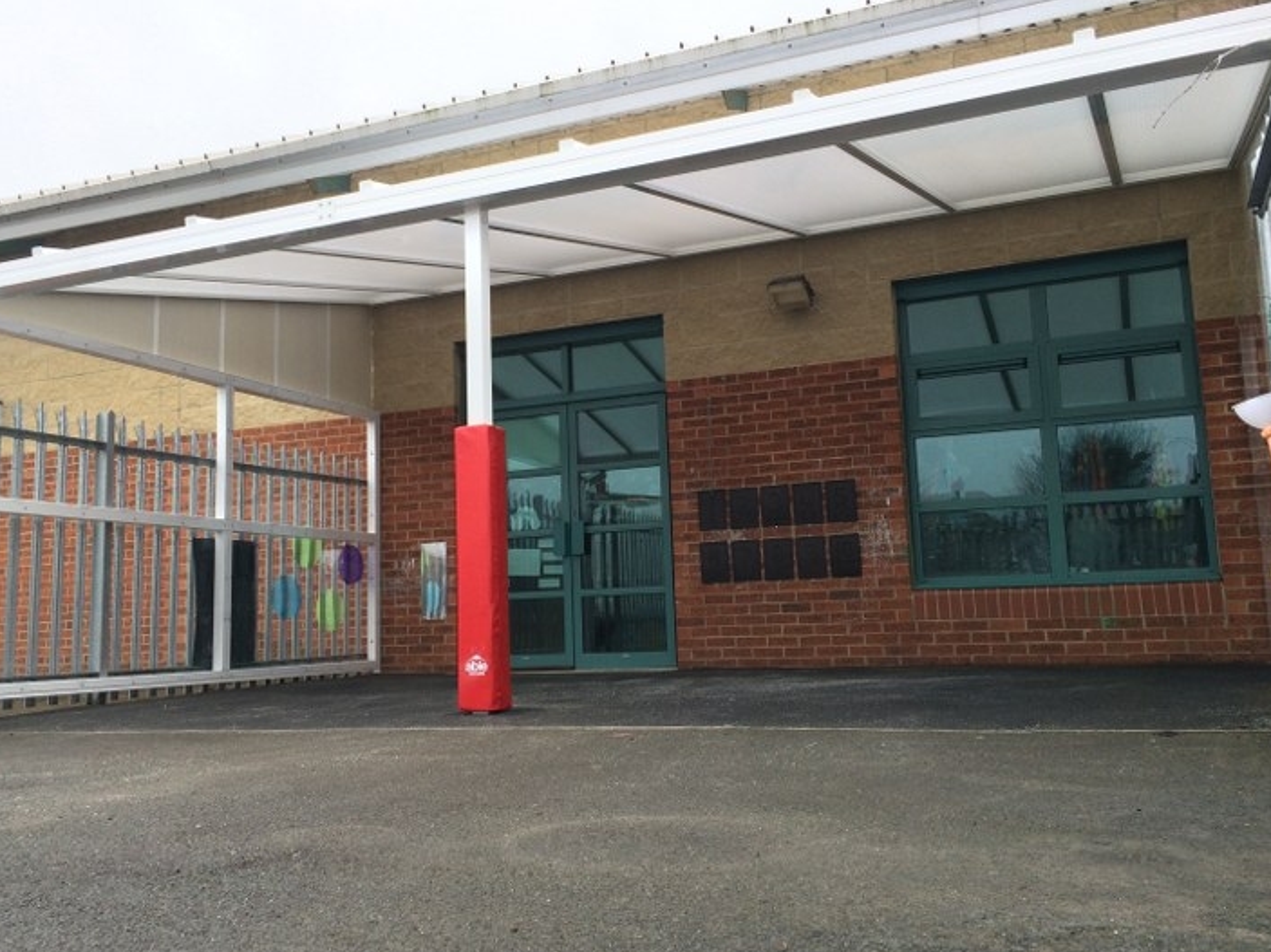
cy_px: 452
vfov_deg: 42.9
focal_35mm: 33
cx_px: 591
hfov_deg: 55.3
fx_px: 1211
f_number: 2.2
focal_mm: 4.15
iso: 64
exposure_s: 1/120
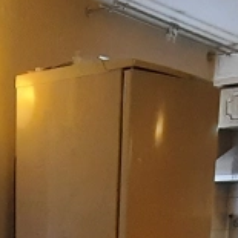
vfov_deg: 15.7
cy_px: 438
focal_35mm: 93
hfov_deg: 18.1
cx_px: -11
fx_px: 723
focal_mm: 1.74
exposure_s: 1/50
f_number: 2.2
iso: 250
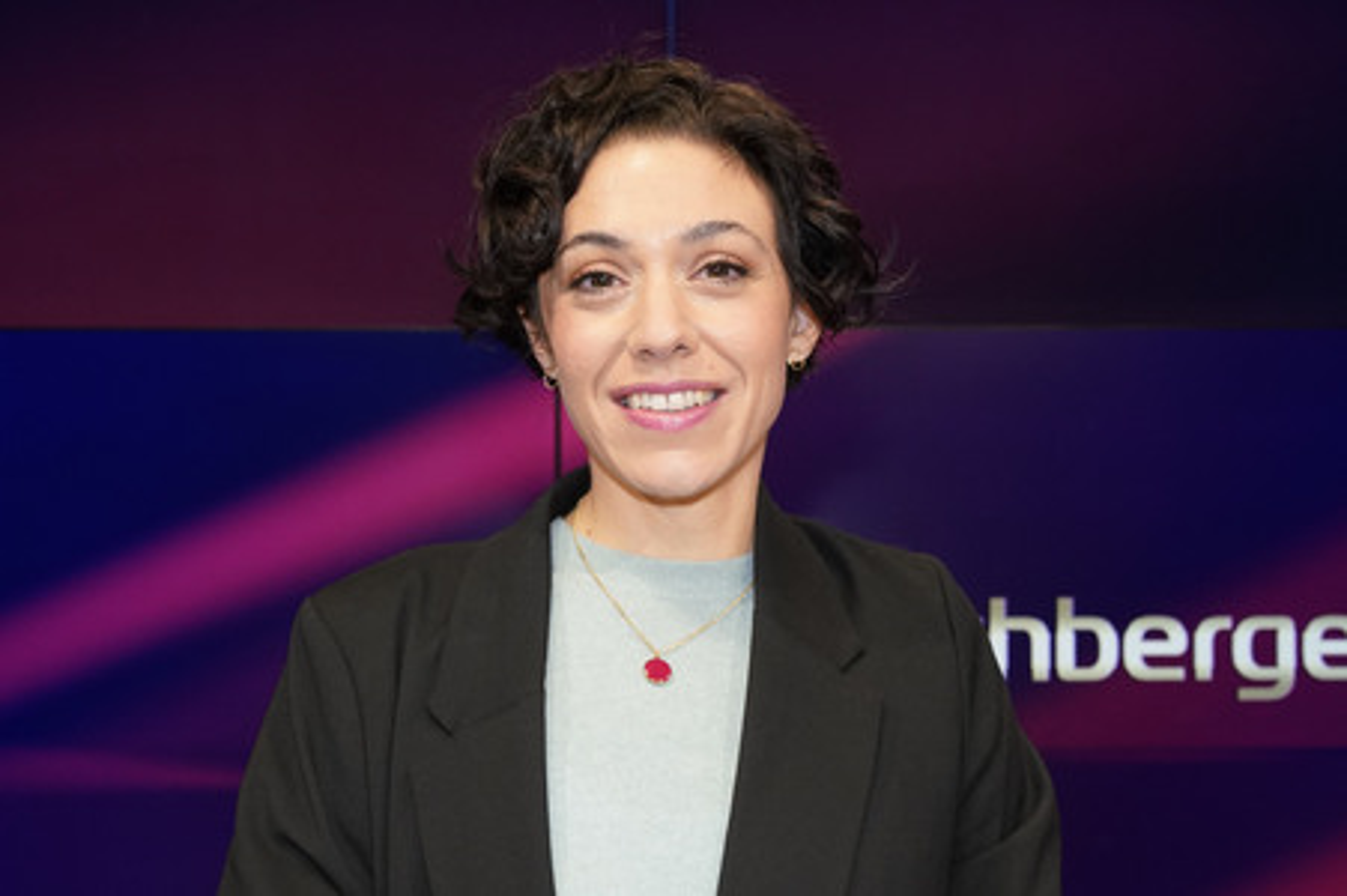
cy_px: 448
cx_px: 674
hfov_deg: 54.5
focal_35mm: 35
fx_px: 1309
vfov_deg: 37.8
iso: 2000
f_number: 5.6
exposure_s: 1/125
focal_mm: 35
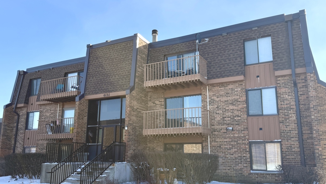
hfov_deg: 69.8
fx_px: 233
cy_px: 98
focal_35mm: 27
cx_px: 166
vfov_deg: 42.9
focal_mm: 6.76
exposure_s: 1/3584
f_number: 1.78
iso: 100
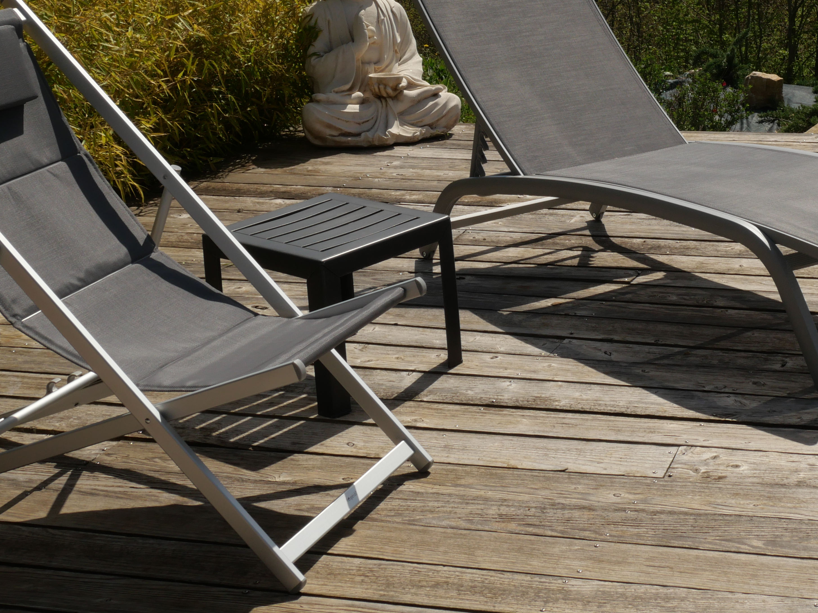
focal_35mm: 75
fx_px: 1772
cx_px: 584
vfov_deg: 19.4
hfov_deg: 25.8
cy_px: 111
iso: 200
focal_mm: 21
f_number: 13
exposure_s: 1/400
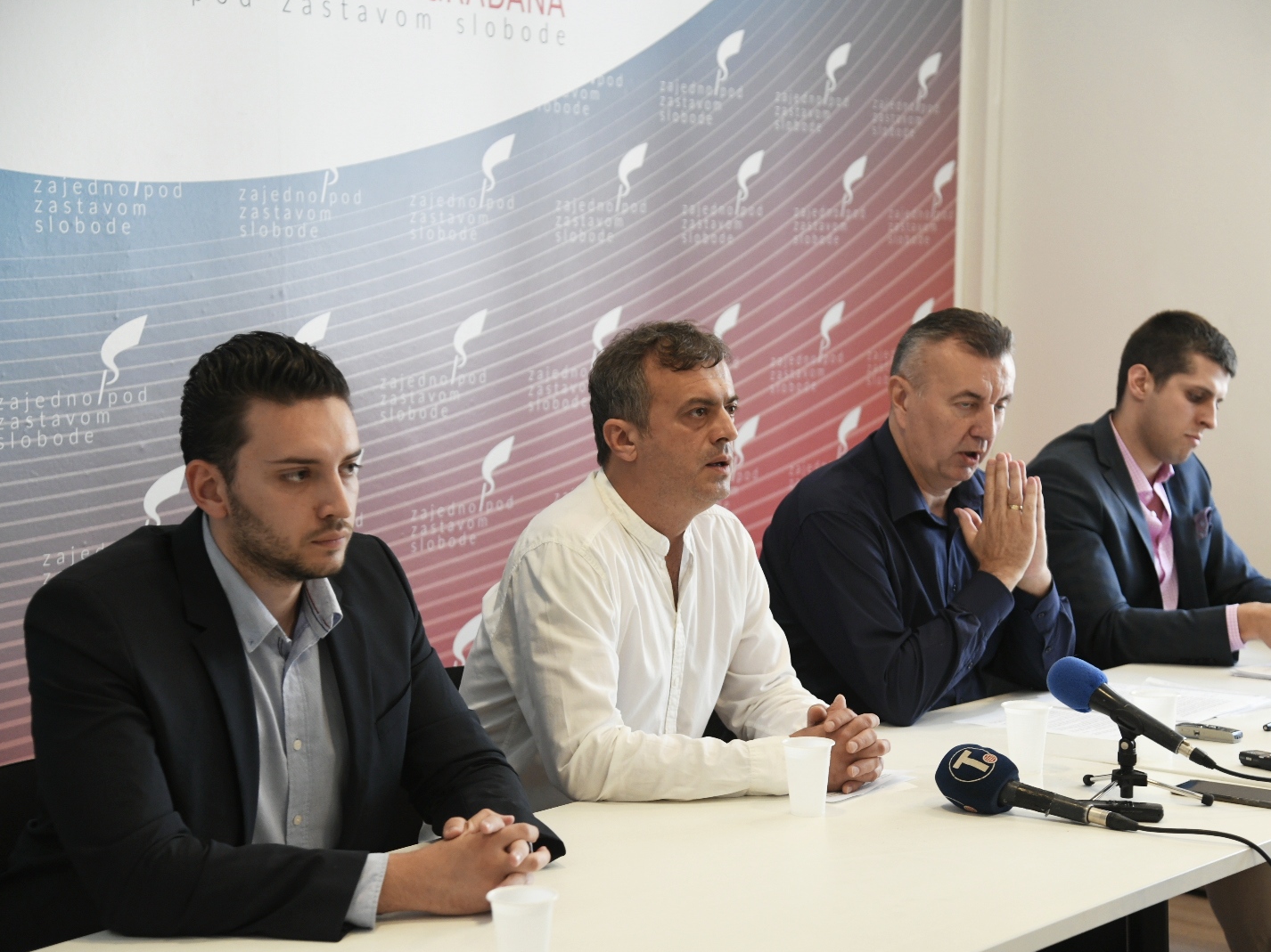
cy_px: 479
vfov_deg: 20.7
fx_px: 2606
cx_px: 693
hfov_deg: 27.4
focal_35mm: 71
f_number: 4
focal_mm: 65
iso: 1600
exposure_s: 1/160
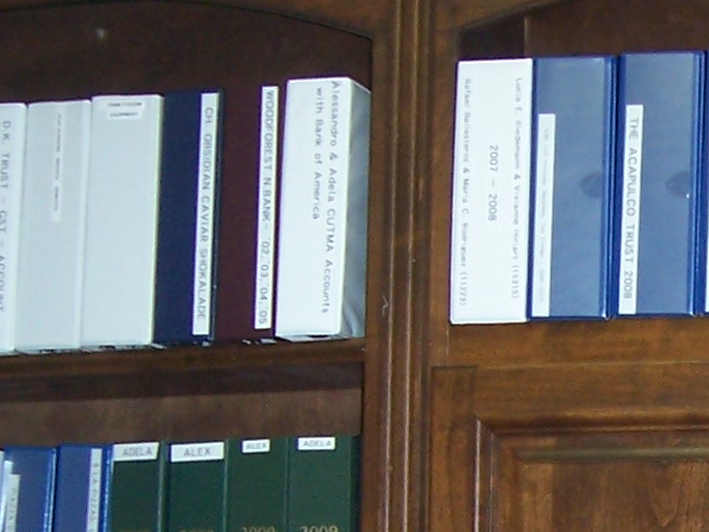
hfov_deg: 15.7
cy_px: 656
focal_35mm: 121
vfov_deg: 12.0
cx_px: 844
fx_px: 2479
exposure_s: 1/60
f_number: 3
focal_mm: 6
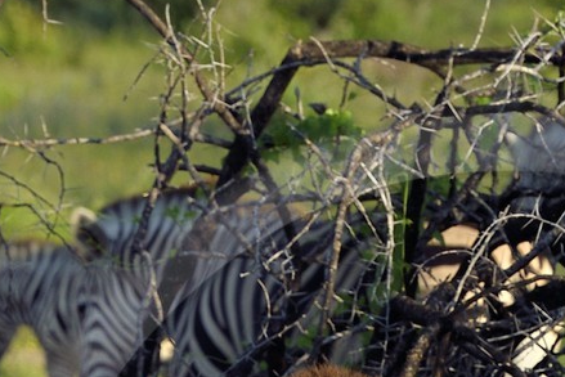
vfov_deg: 1.3
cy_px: 647
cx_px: 508
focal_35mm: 1020
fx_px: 16013
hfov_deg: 2.0
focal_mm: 280
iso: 400
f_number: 8
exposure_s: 1/800
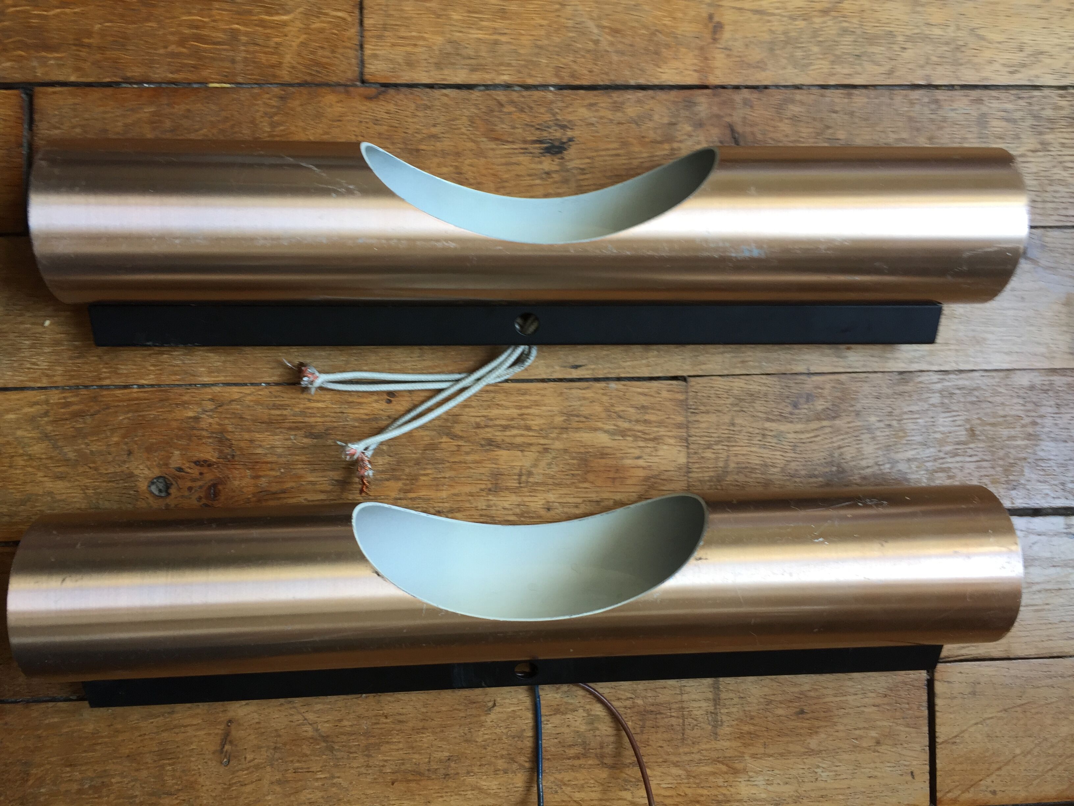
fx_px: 900
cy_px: 403
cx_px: 537
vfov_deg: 48.2
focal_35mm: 29
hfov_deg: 61.7
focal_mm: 4.15
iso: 40
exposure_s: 1/60
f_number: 2.2
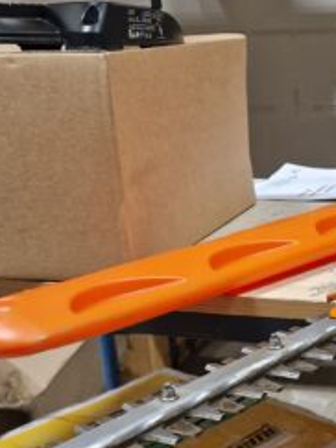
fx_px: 894
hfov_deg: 20.6
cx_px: 332
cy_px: 324
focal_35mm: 69
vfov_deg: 27.9
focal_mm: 5.4
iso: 400
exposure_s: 1/100
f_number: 1.8
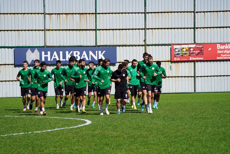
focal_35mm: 198
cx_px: 115
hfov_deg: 10.4
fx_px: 1265
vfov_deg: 6.9
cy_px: 77
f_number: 5.6
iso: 100
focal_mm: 198
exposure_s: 1/640
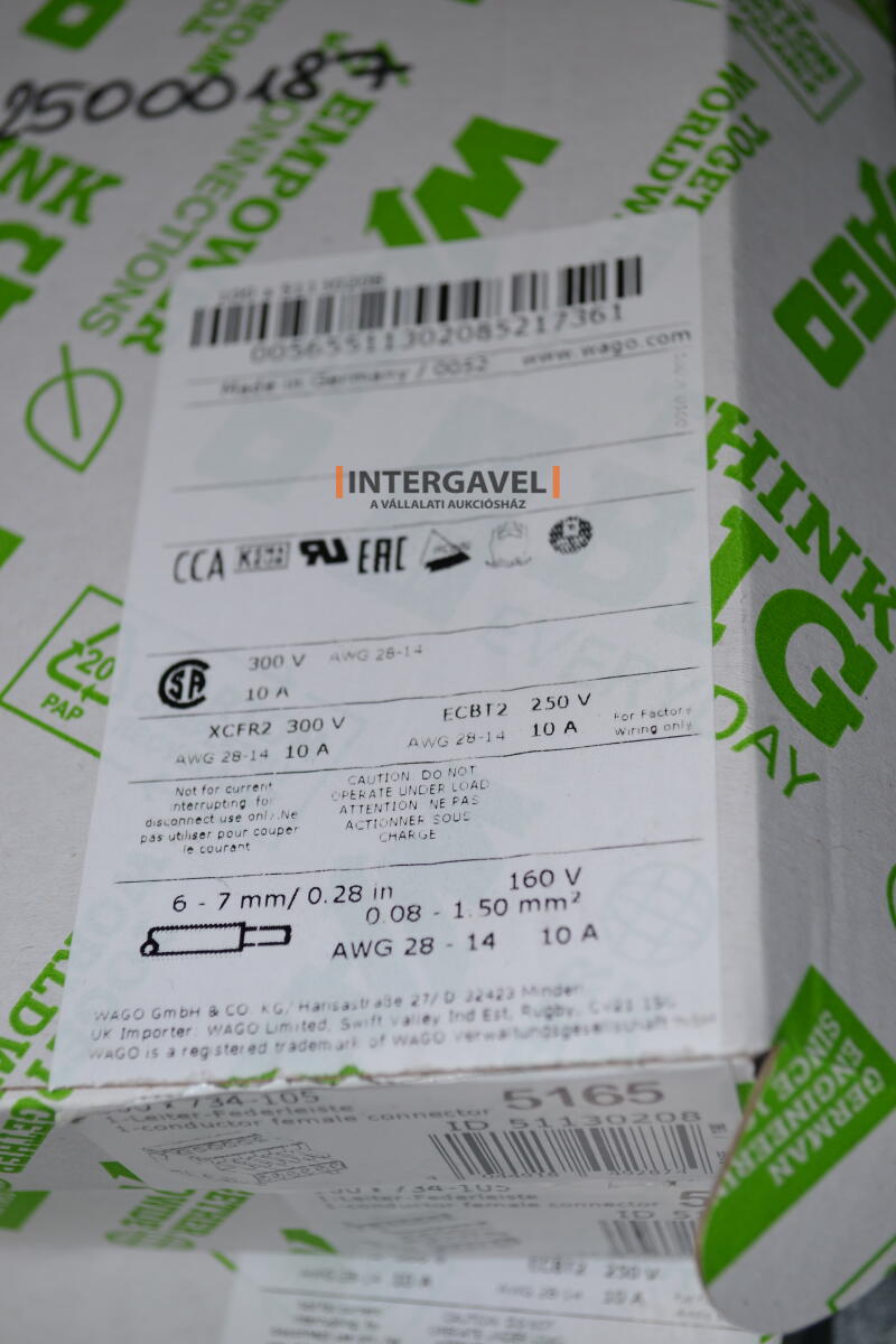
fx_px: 2128
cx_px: 448
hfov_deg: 23.8
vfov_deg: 35.1
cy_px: 672
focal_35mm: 57
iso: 200
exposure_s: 1/60
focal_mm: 38
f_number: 5
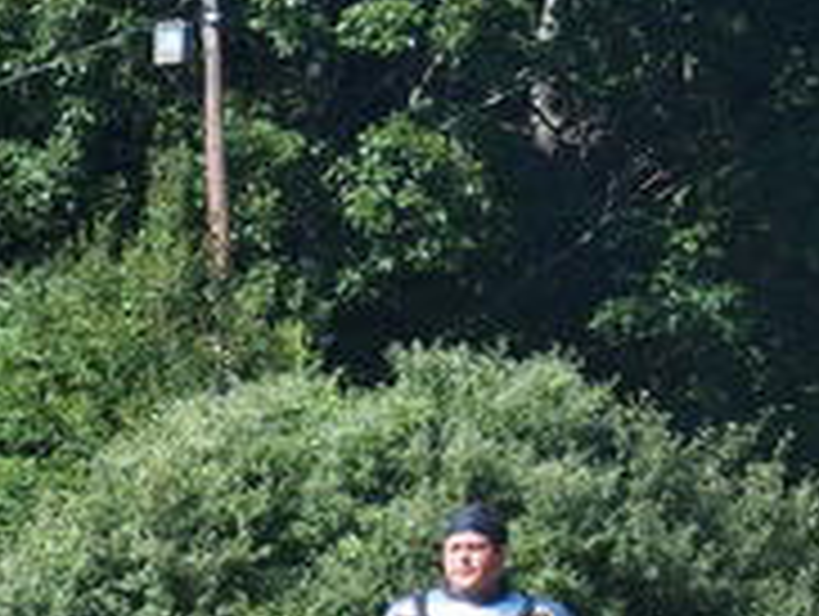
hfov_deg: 5.3
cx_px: -162
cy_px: 535
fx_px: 8766
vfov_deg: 4.0
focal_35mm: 370
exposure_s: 1/640
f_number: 3.5
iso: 100
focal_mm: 31.8
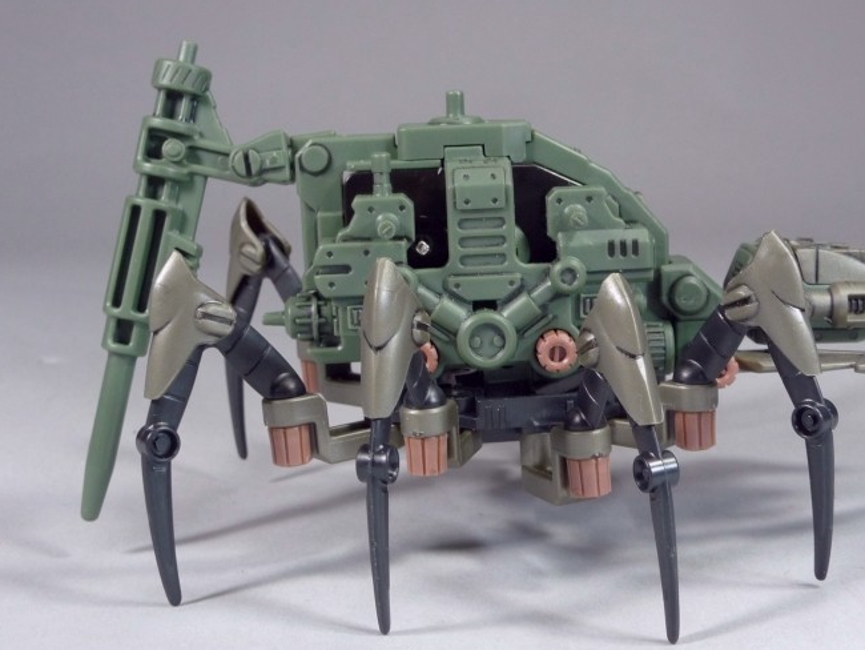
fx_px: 1600
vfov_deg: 22.9
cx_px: 483
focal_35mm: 64
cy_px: 352
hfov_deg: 30.2
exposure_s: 1/20
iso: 200
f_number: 5.6
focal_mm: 11.1
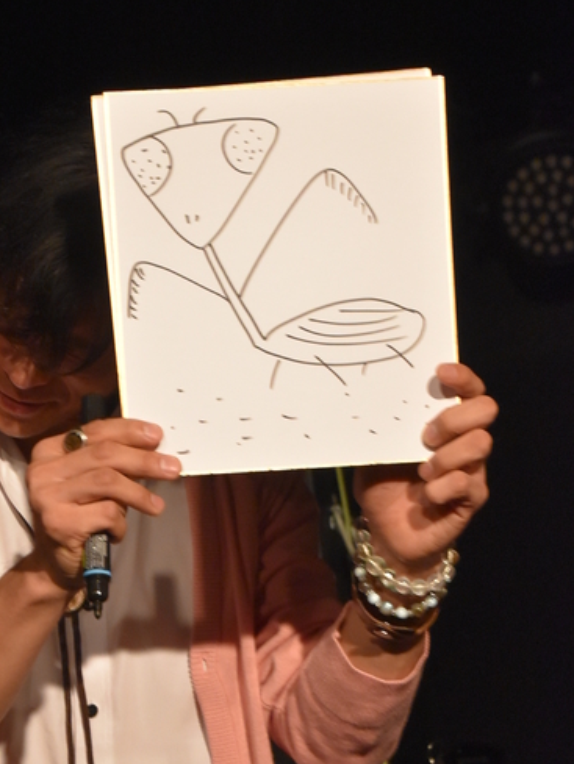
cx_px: 178
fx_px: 2608
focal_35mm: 118
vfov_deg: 16.7
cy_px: 420
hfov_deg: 12.5
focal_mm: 50
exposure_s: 1/60
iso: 3600
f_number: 4.8
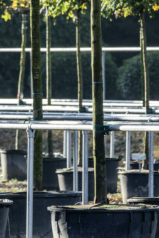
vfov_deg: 2.6
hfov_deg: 1.7
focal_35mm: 790
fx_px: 5229
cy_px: -122
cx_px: 123
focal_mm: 260
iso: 200
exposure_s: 1/125
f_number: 8
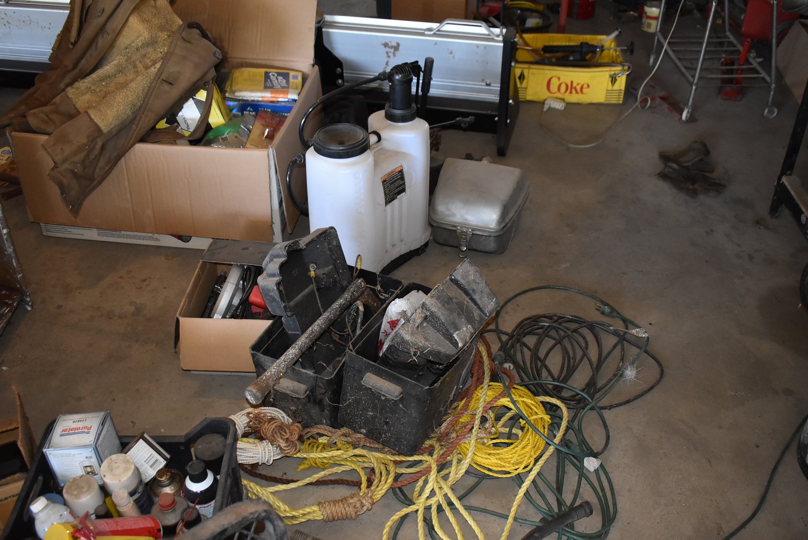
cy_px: 270
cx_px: 404
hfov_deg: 53.1
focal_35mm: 36
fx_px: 809
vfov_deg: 36.9
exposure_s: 1/100
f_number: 4
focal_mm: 24
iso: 1600
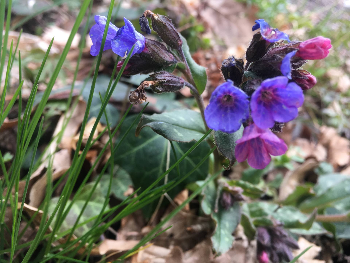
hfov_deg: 61.7
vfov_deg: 48.2
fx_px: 293
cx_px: 175
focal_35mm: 29
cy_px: 132
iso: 32
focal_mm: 4.15
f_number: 2.2
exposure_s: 1/100
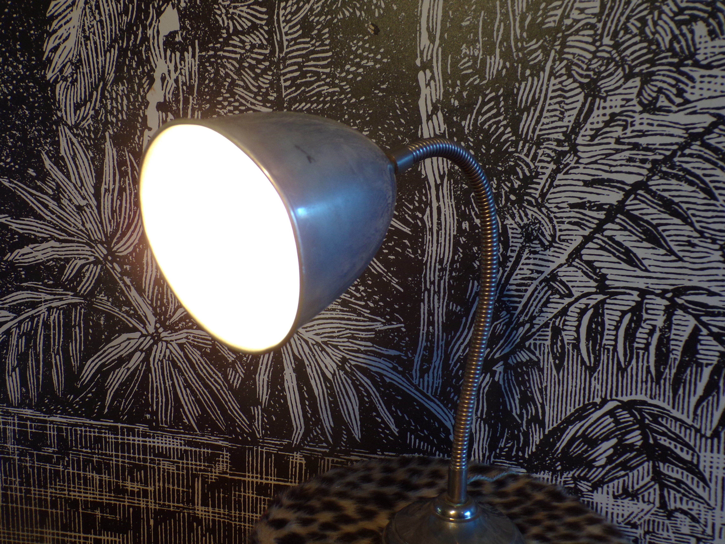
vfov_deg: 44.2
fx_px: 670
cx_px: 362
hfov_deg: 56.8
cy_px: 272
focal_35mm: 32
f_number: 3.2
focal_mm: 5.8
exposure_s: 1/34
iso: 127
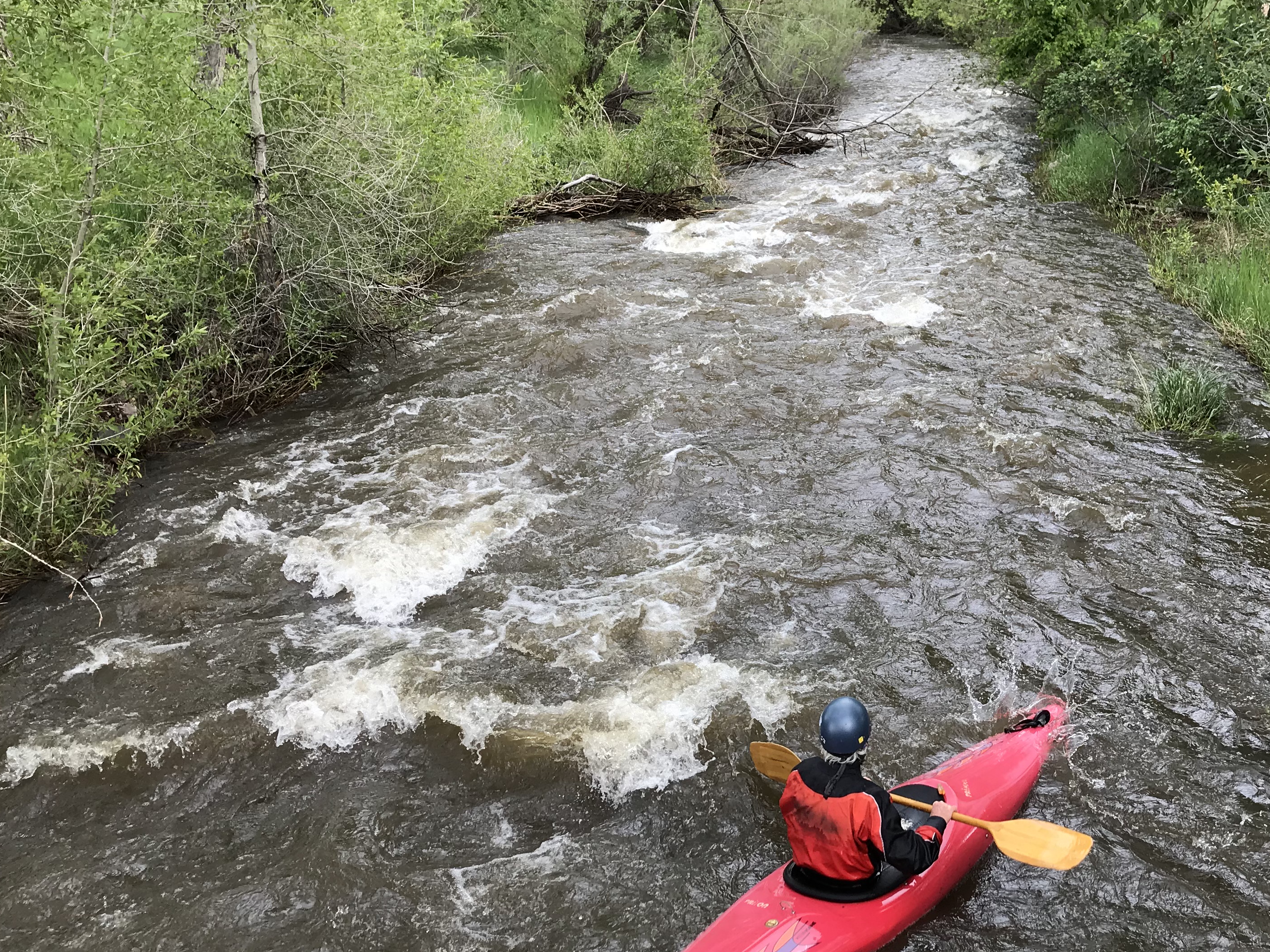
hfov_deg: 46.2
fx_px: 1468
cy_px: 443
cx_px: 823
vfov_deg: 35.9
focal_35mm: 40
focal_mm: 3.99
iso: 20
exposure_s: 1/360
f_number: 1.8
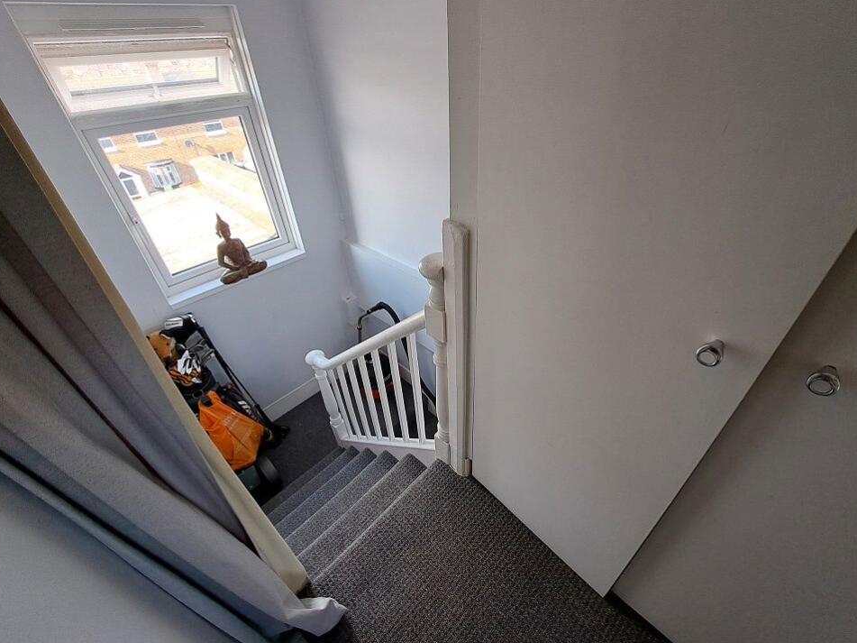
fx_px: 347
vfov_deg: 85.6
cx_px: 447
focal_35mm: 14
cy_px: 311
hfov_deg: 102.0
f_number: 2.2
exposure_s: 1/50
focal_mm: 1.74
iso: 50
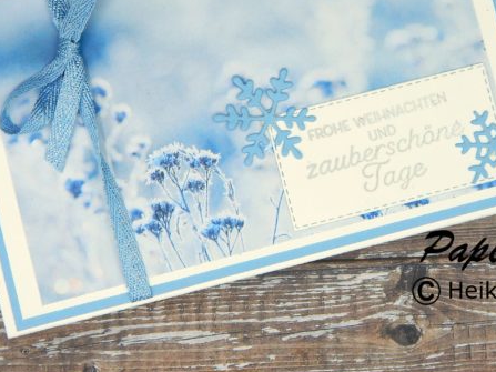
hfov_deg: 25.3
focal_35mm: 77
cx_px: 261
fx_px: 1103
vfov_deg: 19.0
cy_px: 95
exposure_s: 1/1000
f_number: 3.6
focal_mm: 7.7
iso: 125
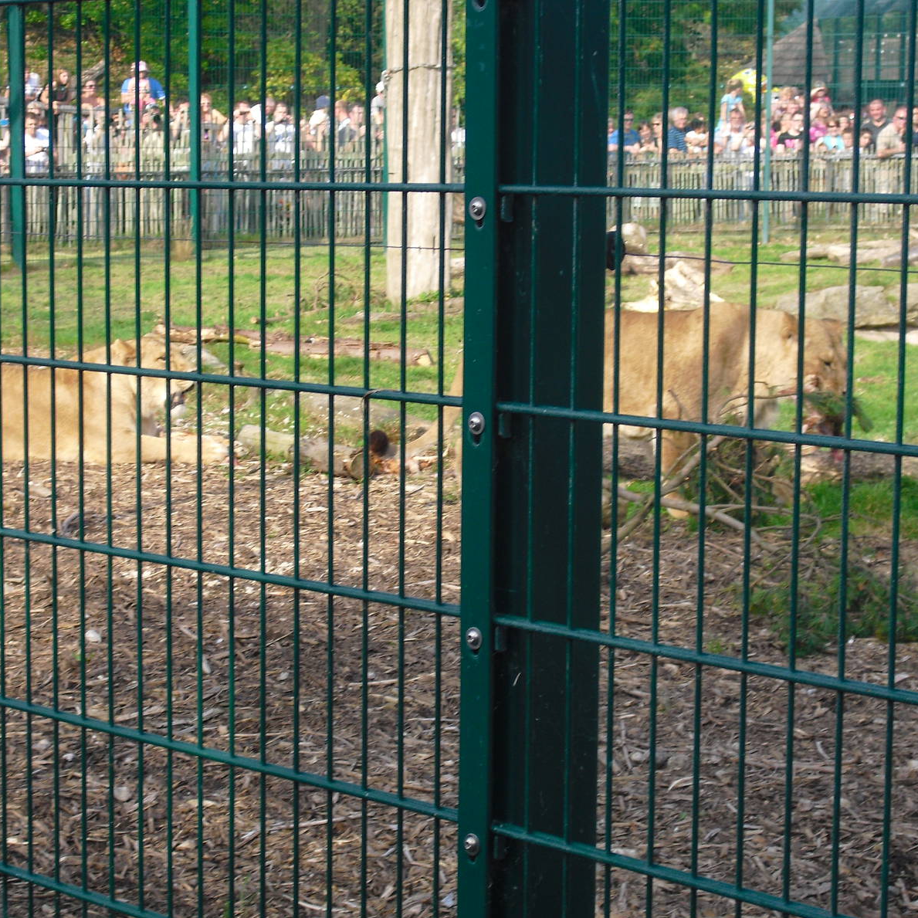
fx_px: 2640
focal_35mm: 88
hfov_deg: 19.7
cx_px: 356
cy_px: 457
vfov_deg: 19.7
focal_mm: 13.1
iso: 100
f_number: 4.6
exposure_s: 1/200
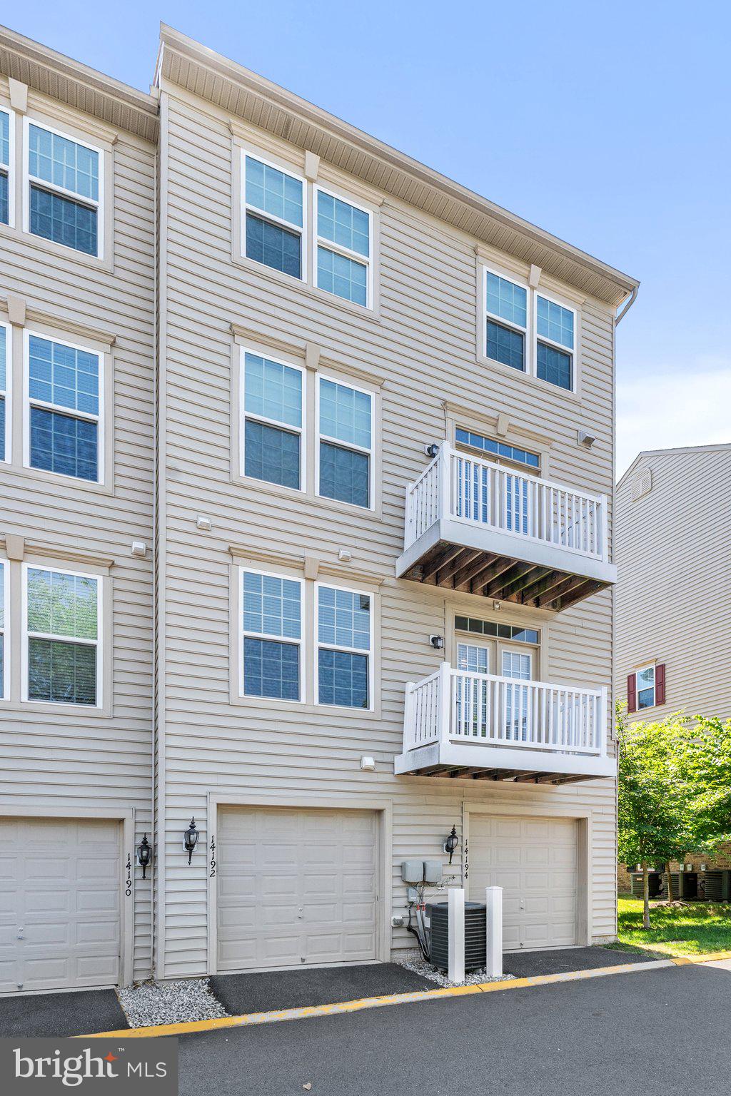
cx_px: 366
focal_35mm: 15
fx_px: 445
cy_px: 548
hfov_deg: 78.8
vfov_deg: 101.9
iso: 320
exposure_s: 1/160
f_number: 11
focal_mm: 14.6
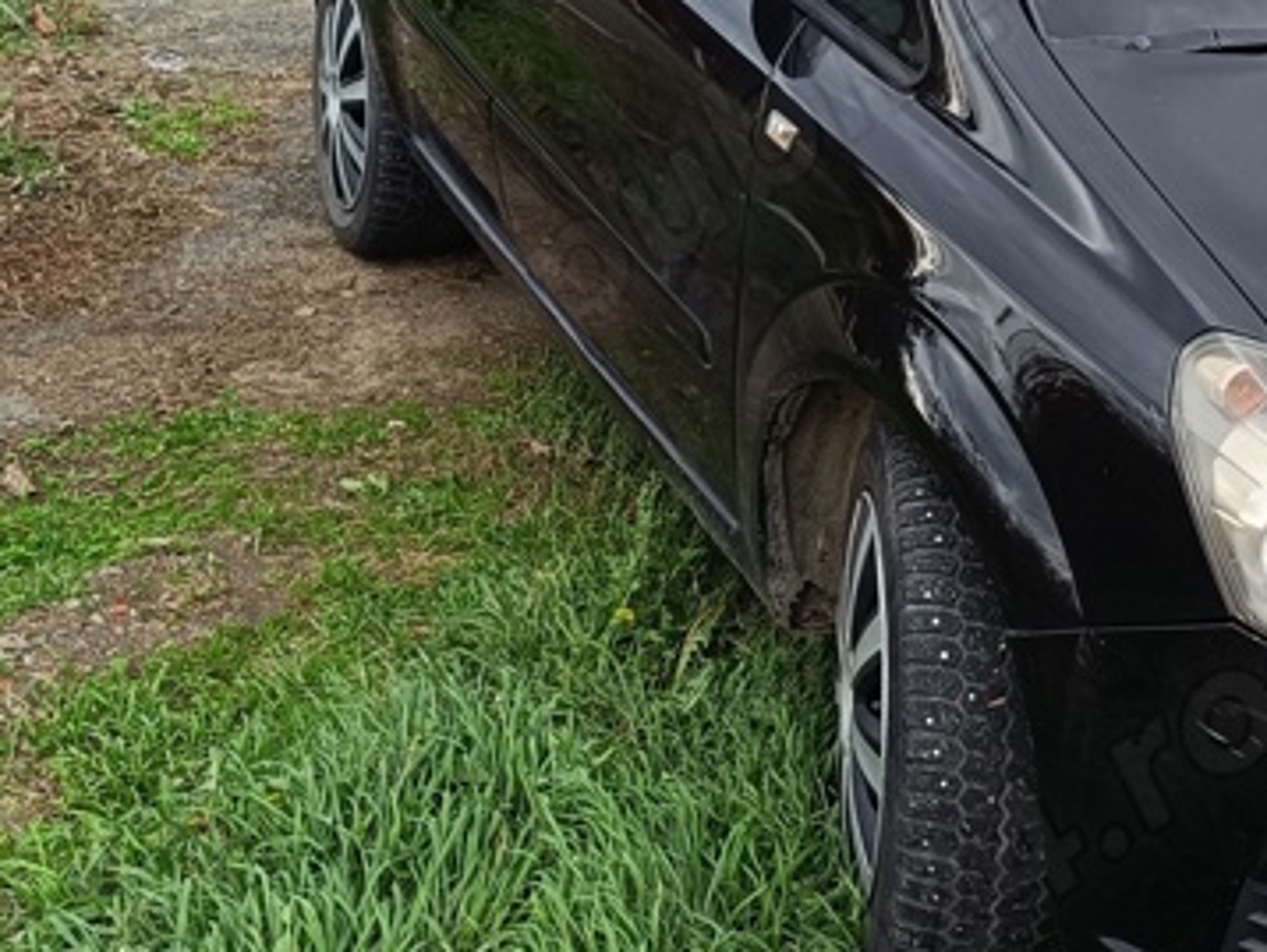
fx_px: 2454
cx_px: 1309
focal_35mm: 67
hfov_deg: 27.1
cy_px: 110
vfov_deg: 21.5
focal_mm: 5.59
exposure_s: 1/109
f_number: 1.88
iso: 50
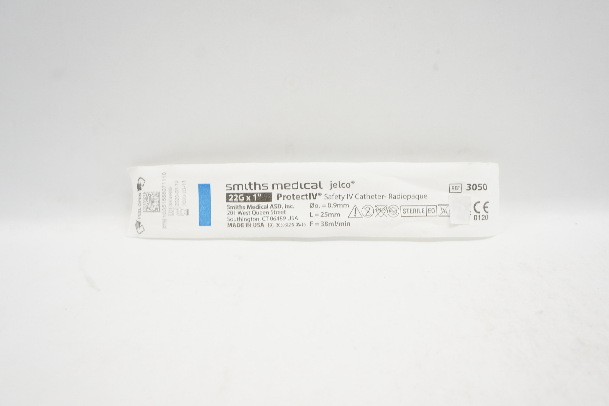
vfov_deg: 46.4
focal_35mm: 28
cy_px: 210
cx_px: 314
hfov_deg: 65.5
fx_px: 474
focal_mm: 18
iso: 200
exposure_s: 1/20
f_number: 8
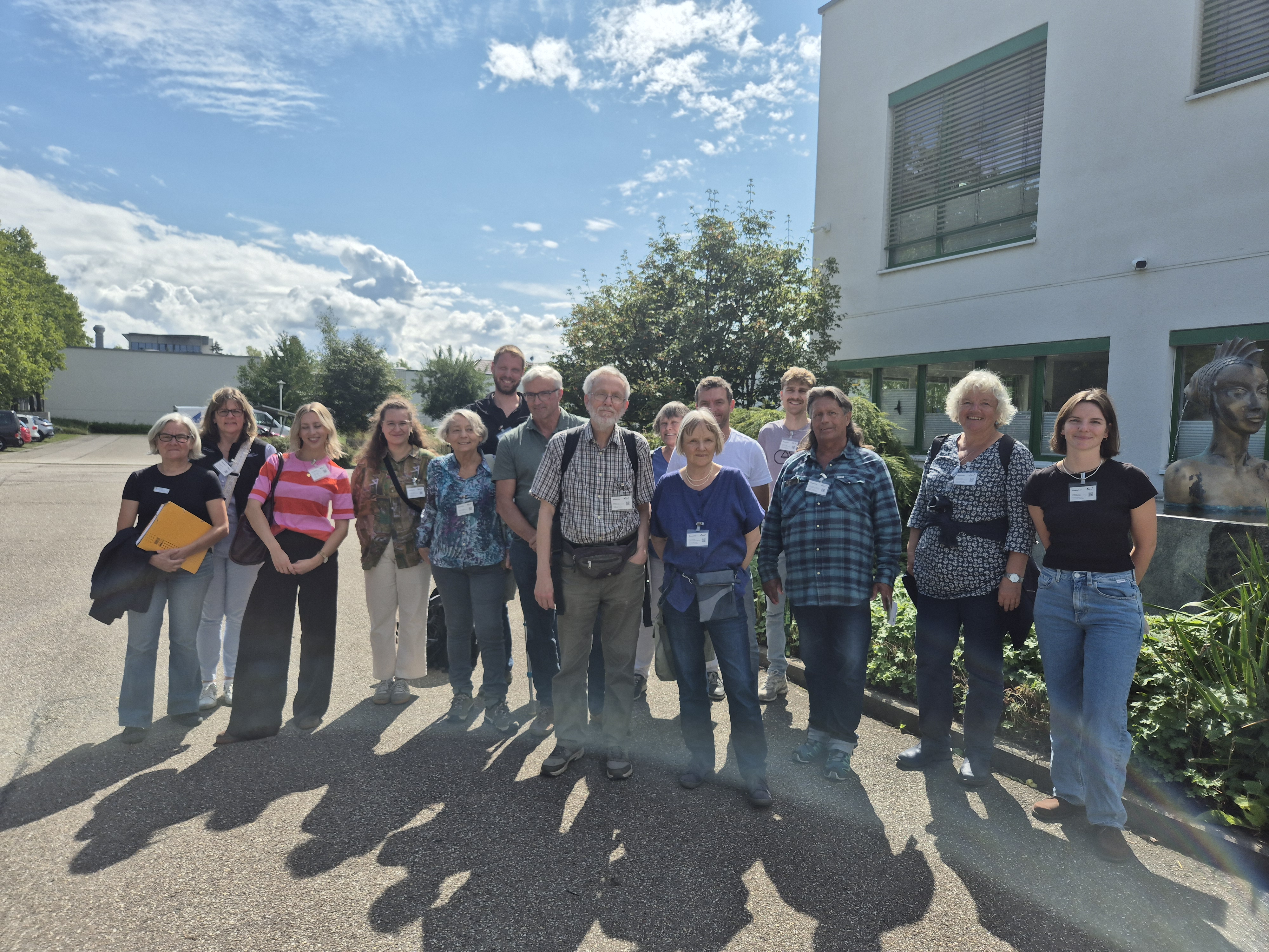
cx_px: 634
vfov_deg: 58.9
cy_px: 476
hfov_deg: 73.9
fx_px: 843
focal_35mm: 23
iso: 25
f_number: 1.8
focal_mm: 5.4
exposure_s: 1/2480
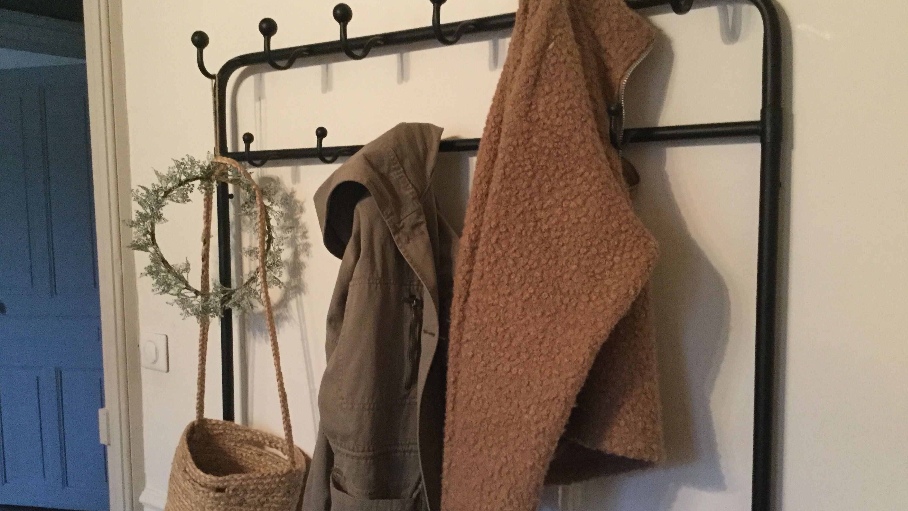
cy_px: 276
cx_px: 452
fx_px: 819
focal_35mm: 34
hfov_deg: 58.0
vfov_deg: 34.6
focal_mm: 3.3
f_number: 2.4
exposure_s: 1/17
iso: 320
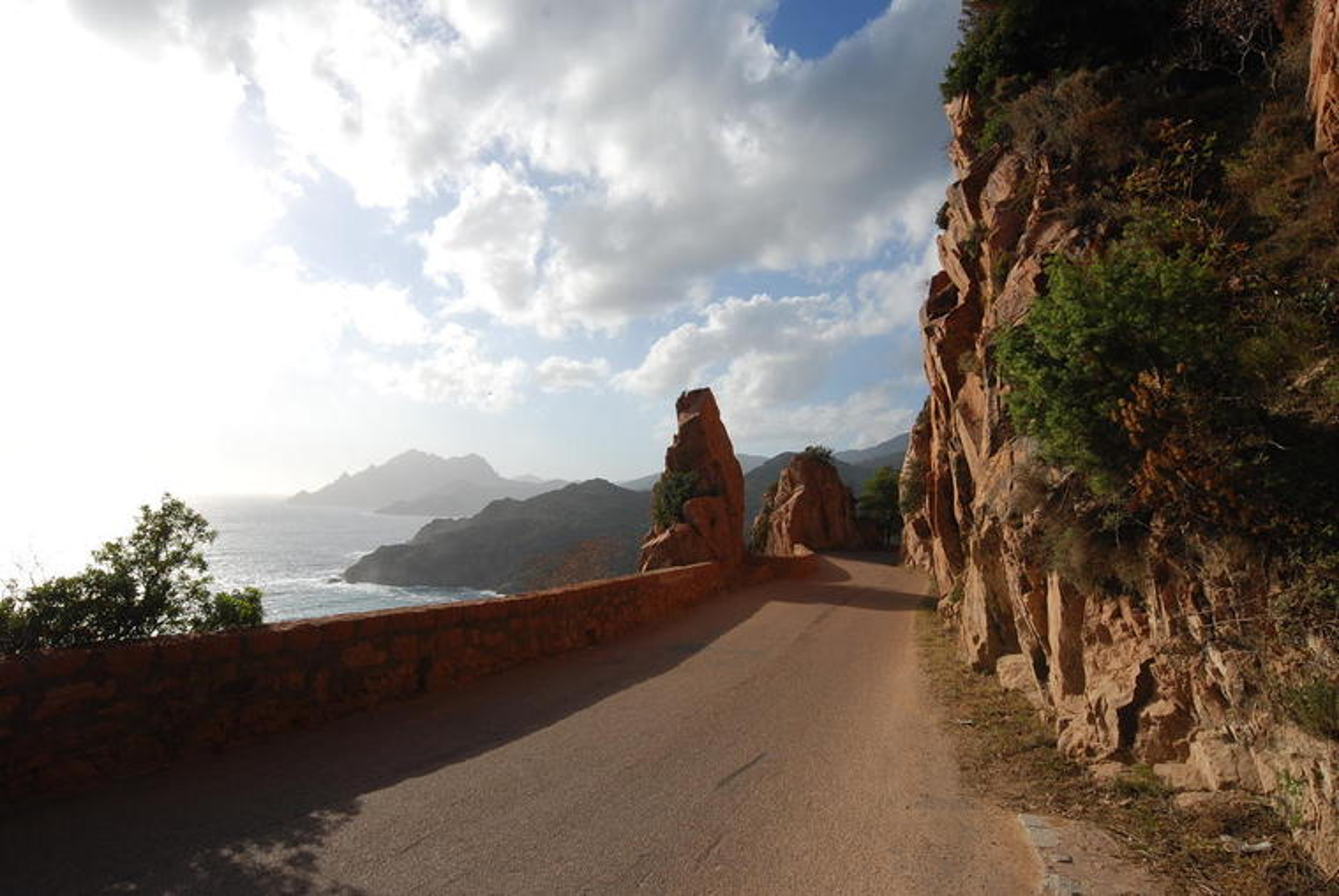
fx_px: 670
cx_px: 670
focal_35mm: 18
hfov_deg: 89.9
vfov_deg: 67.5
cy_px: 448
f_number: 14
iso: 100
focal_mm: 12
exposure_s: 1/125
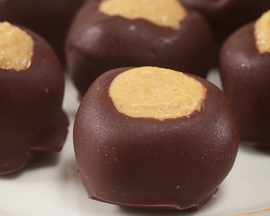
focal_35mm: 183
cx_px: 113
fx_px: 1459
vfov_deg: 8.5
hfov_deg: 10.6
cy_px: 109
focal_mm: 105
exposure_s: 1/30
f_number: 8
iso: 100
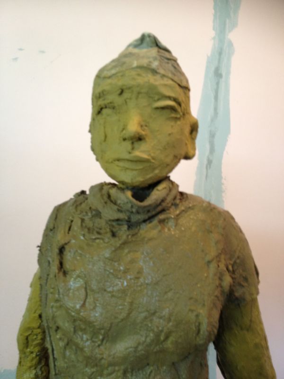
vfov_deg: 52.6
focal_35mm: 35
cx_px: 142
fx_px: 383
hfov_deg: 40.7
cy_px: 190
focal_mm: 4.28
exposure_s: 1/20
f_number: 2.4
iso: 125
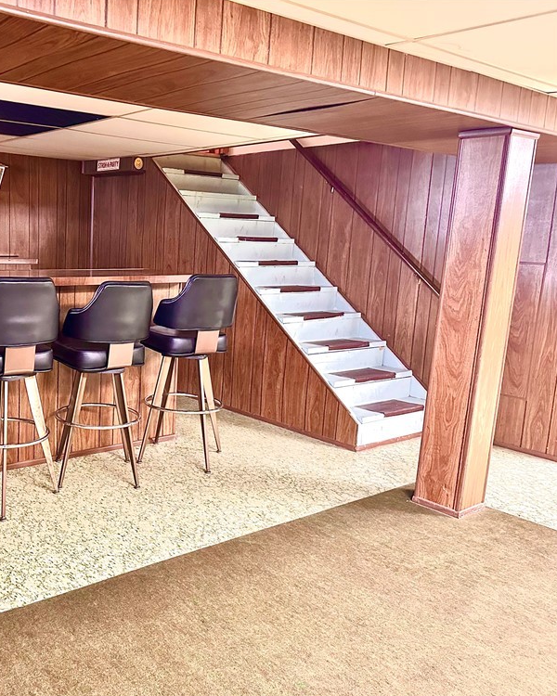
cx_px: 93
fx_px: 659
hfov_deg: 43.2
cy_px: 353
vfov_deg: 55.7
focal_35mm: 32
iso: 800
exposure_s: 1/40
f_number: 1.78
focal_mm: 6.86
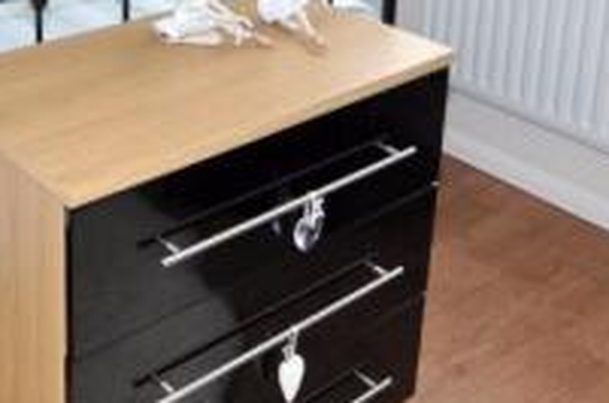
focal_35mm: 49
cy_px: -91
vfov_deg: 24.6
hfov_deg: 39.5
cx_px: 161
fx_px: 827
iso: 400
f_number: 5
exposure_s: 1/100
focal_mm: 10
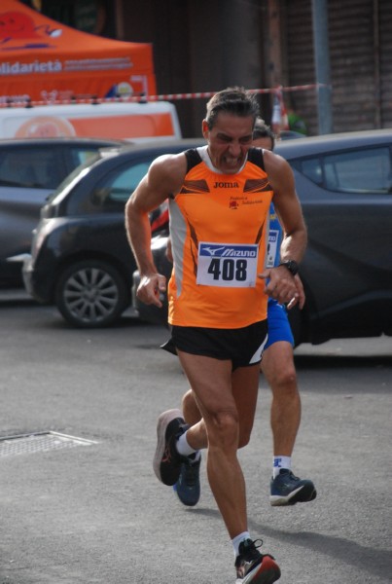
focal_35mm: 188
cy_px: 292
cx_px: 196
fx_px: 3046
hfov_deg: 7.4
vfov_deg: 10.9
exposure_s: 1/800
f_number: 5.6
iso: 1000
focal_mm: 125
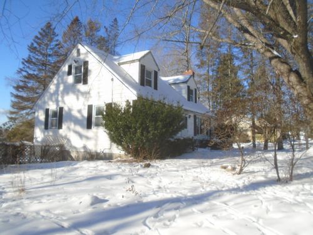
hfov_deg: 67.3
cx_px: 156
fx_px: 235
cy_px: 118
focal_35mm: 26
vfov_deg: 53.1
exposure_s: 1/800
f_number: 3.2
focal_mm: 4.6
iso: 100
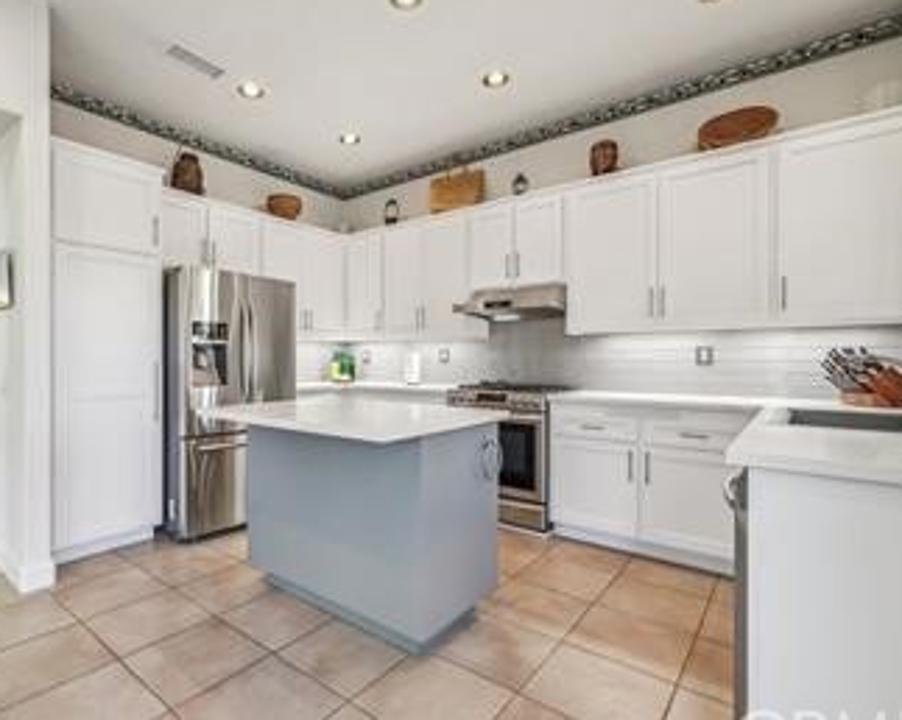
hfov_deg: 89.1
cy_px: 359
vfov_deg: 76.9
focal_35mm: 17
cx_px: 388
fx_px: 454
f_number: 8
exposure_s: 1/20
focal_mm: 13
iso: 400
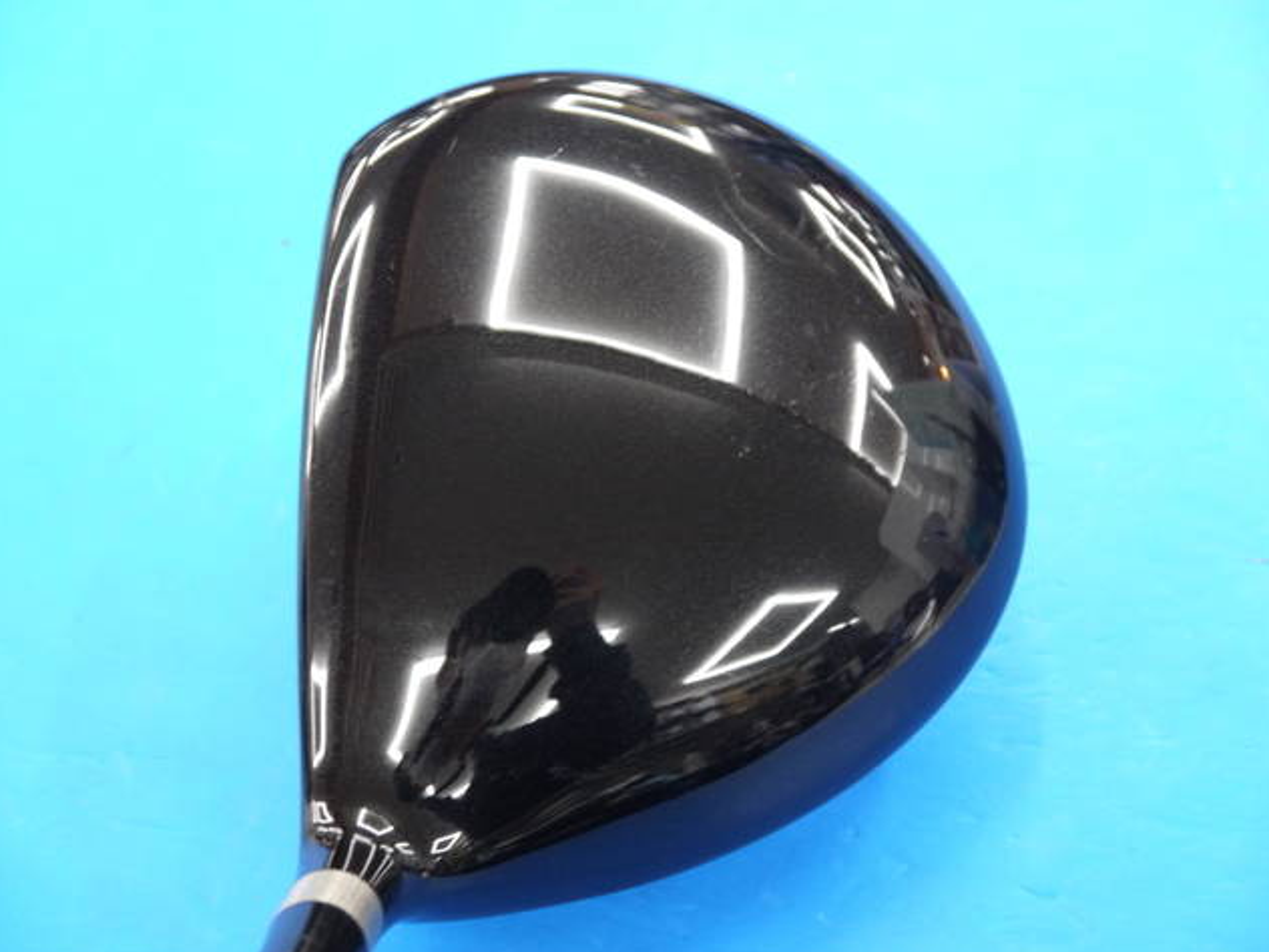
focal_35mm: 85
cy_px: 478
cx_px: 634
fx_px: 3116
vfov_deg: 17.4
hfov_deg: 23.0
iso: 800
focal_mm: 42
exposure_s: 1/50
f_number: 5.6
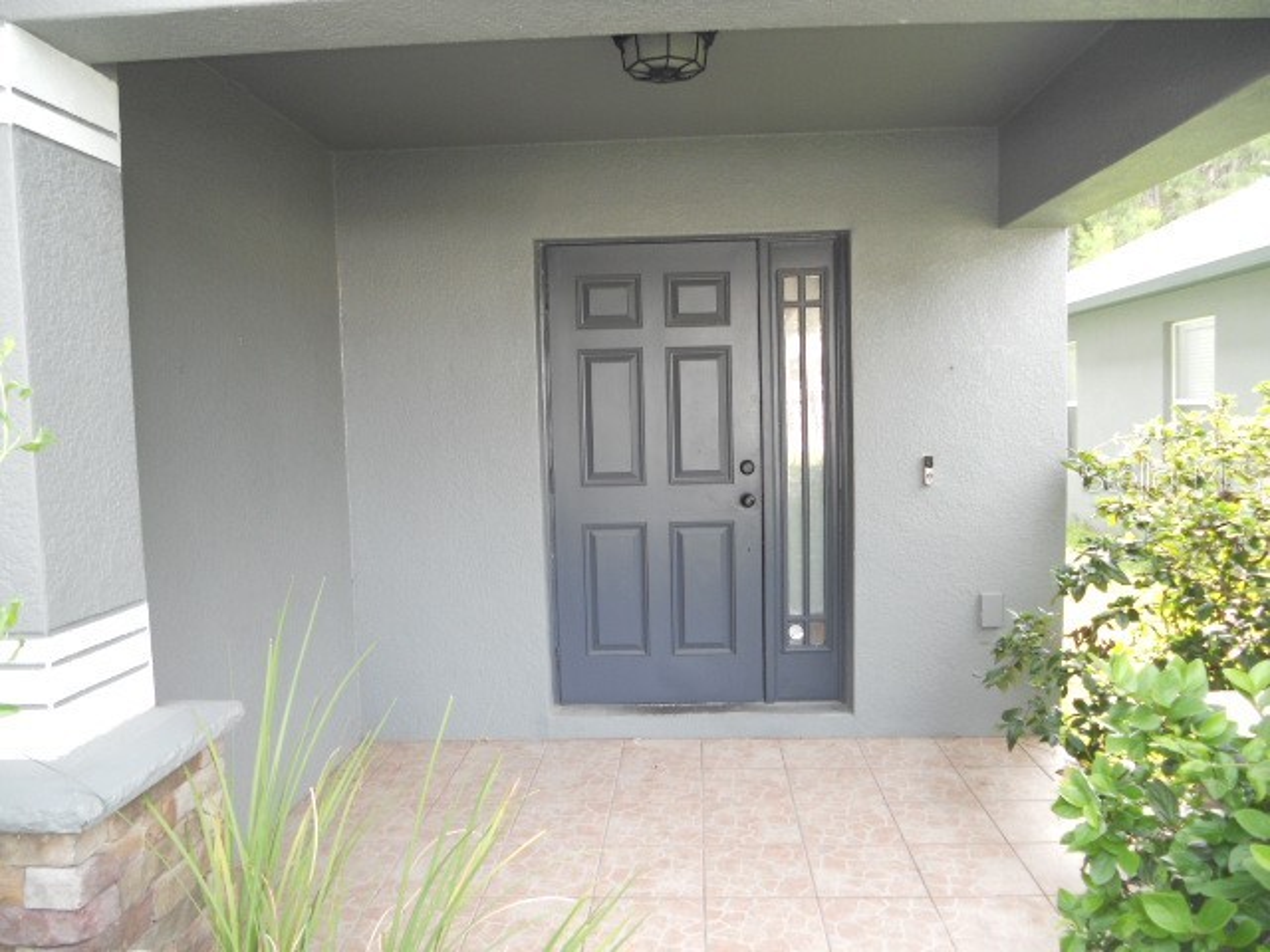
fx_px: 991
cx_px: 635
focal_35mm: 27
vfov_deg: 51.4
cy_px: 476
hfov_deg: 65.3
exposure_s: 1/25
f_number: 3.2
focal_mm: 4.9
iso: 100
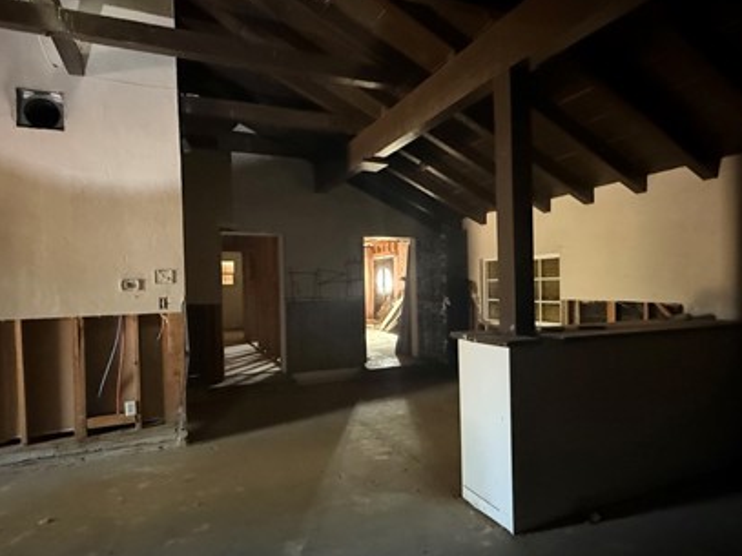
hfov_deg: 76.3
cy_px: 295
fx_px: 471
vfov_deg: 61.0
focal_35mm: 22
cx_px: 390
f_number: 2.2
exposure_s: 1/32
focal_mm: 2.22
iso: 1600
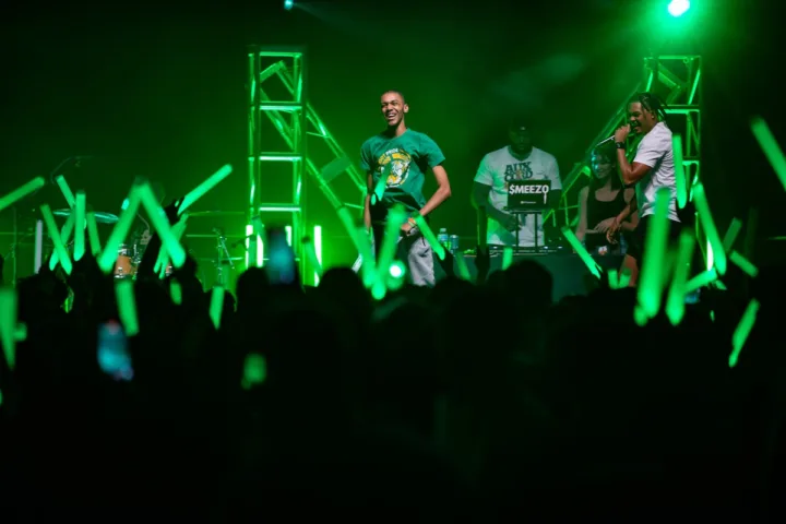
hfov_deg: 10.3
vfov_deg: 6.9
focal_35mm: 200
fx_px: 4366
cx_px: 393
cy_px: 262
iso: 1000
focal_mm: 200
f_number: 2.8
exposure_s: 1/200
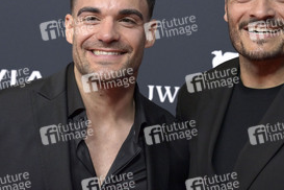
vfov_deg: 9.6
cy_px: 54
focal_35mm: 142
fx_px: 1120
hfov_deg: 14.4
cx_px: 185
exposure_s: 1/250
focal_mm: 86
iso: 2000
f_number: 5
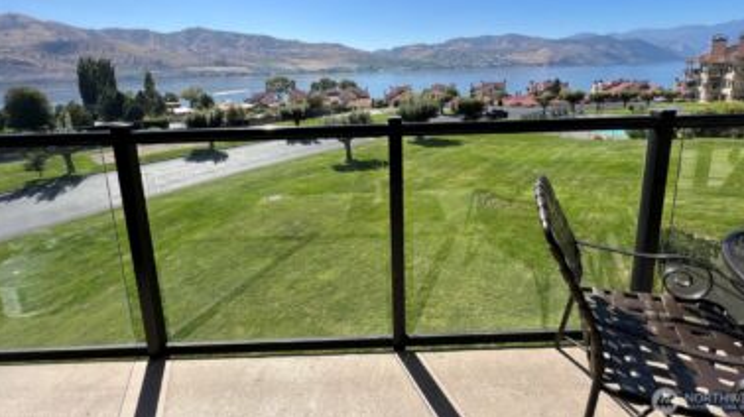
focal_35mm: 15
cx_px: 386
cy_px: 126
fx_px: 296
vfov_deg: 67.6
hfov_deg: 103.0
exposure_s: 1/1488
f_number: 1.8
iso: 32
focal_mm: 1.57
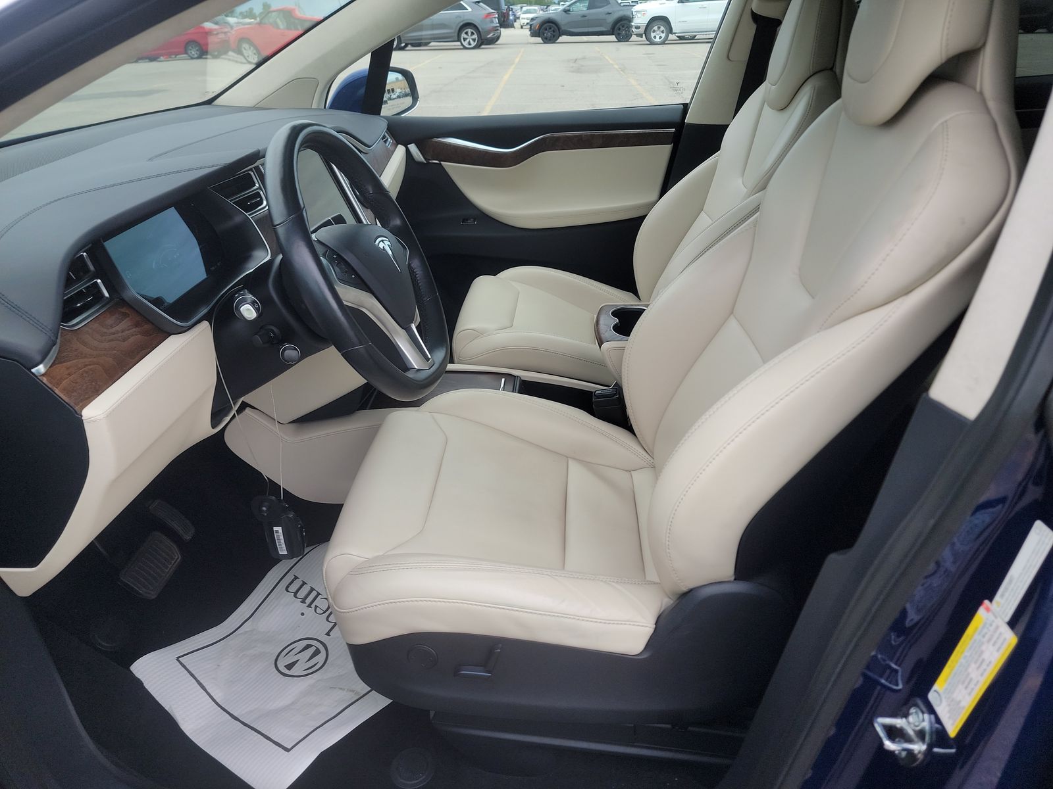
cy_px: 394
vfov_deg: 56.8
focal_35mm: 24
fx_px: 730
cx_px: 526
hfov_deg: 71.6
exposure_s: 1/257
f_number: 1.8
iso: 50
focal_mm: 6.7
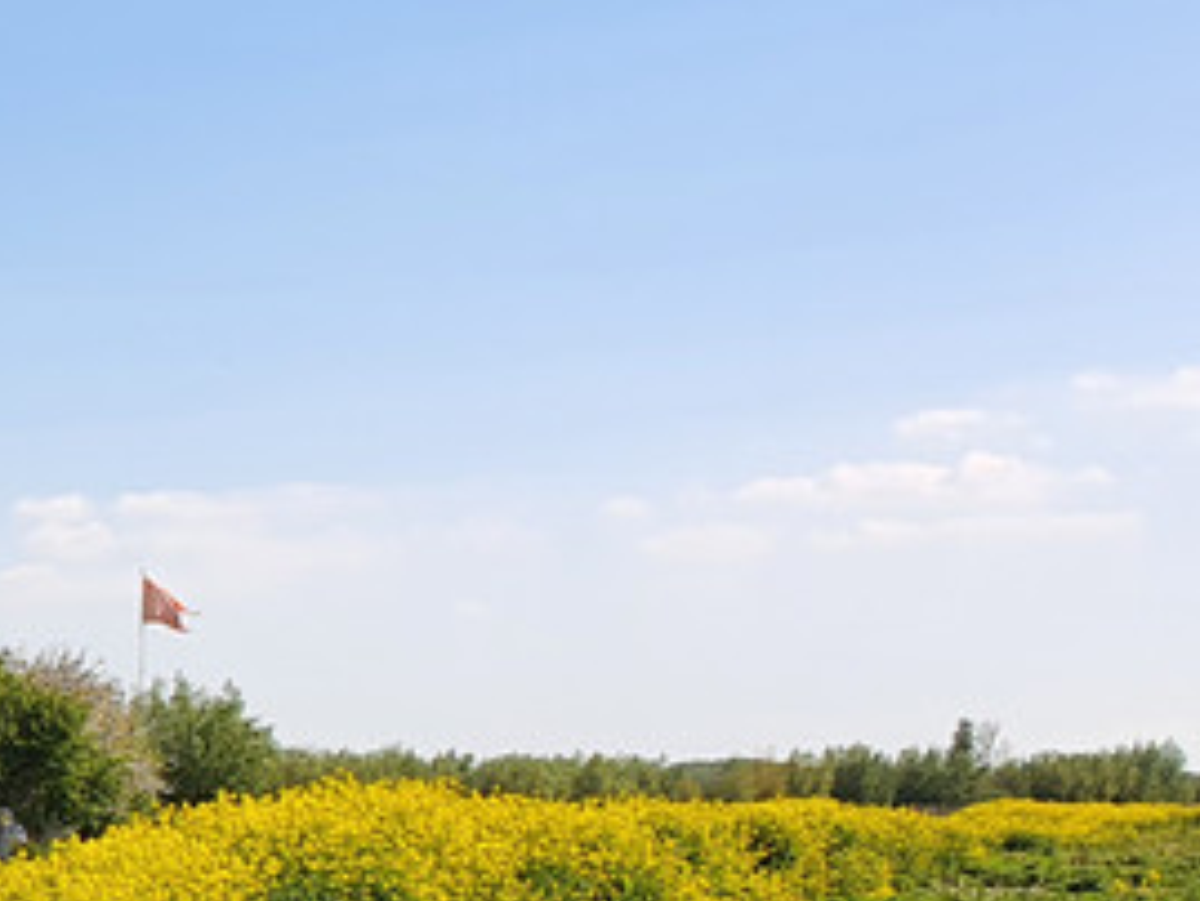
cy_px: 1231
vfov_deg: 13.7
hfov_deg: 15.9
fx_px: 3572
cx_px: -1019
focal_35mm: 103
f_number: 2.4
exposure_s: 1/1340
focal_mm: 4.3
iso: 50
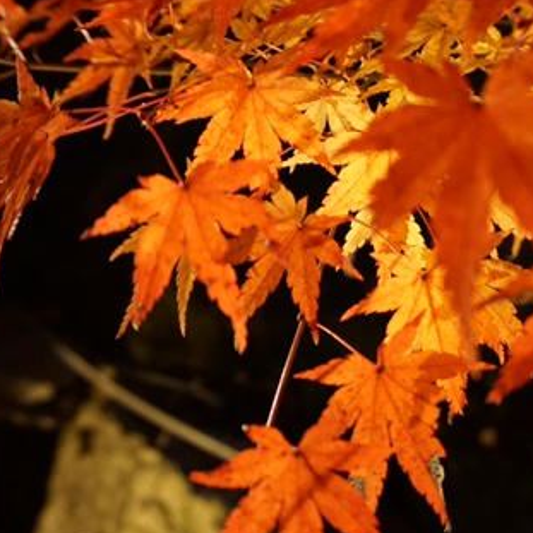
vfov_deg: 39.7
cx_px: 416
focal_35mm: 42
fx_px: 732
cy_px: 197
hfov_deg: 38.7
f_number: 3.5
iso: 3200
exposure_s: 1/15
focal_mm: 16
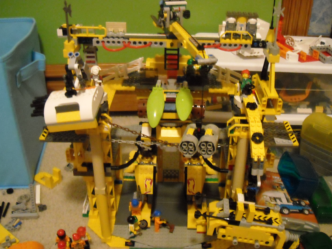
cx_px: 172
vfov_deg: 35.9
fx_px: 384
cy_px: 136
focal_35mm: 40
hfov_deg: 46.8
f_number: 2.8
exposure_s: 1/5
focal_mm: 5.7
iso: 800
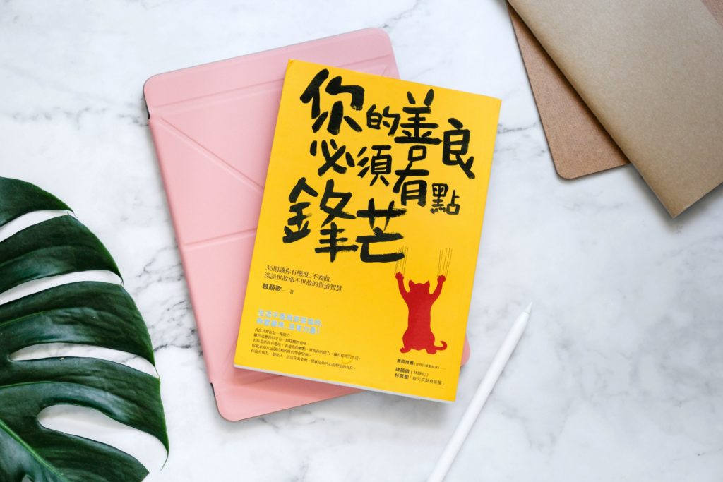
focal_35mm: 83
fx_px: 1667
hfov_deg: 24.5
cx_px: 362
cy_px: 241
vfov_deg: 16.5
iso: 1000
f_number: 7.1
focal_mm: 55
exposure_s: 1/80
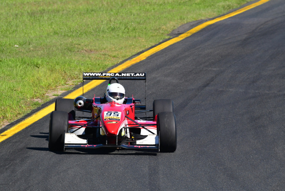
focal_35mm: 690
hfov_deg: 3.0
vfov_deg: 2.0
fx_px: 5464
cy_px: 96
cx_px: 142
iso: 500
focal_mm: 460
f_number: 11
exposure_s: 1/640
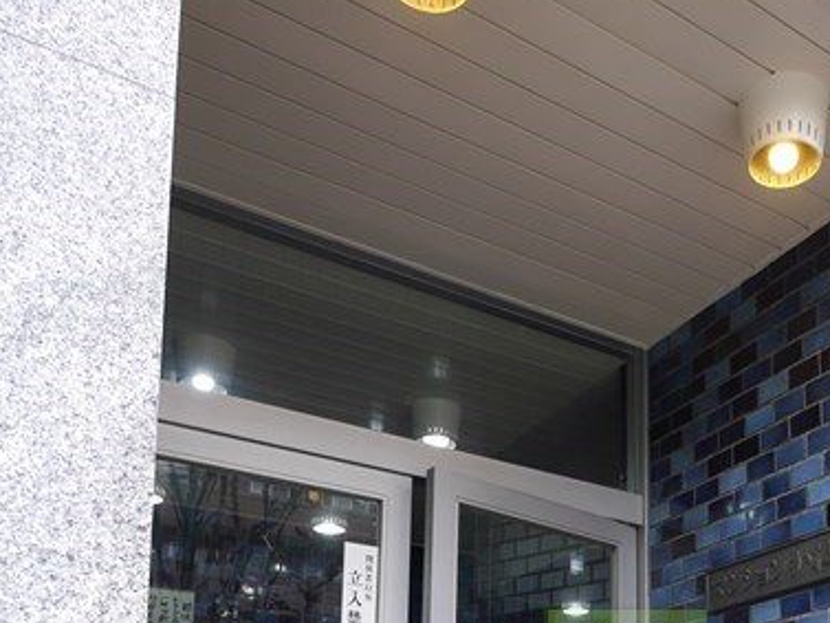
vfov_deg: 32.9
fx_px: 911
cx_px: 627
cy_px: 689
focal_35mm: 38
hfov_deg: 47.1
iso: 200
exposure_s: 1/60
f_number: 4
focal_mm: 7
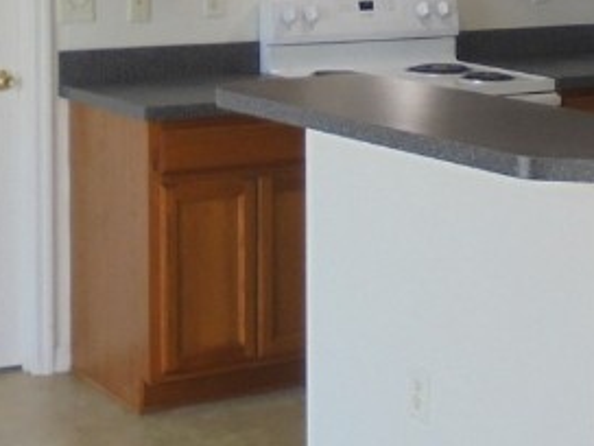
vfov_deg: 14.8
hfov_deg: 20.0
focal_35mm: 98
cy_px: -4
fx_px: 1682
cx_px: 371
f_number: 3.5
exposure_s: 1/30
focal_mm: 4.6
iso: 100
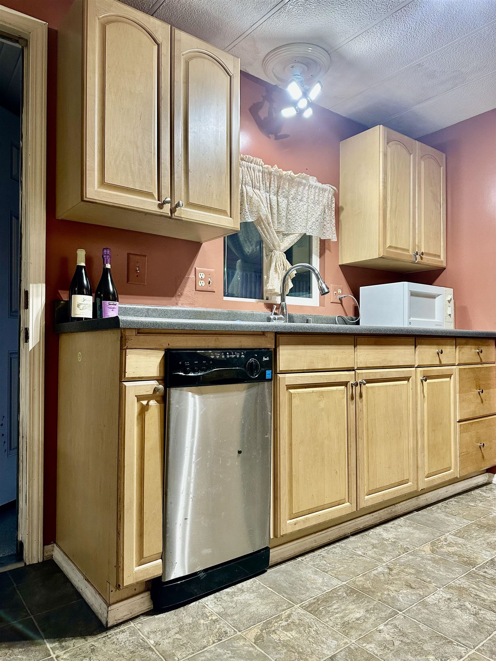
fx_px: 459
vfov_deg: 71.6
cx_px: 248
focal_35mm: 24
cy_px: 330
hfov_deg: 56.8
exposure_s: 1/120
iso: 200
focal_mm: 6.86
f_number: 1.78
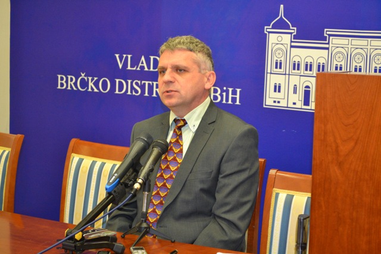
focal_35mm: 82
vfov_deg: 16.6
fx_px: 873
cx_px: 190
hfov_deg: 24.6
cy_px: 127
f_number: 5.6
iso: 2200
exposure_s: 1/60
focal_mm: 55
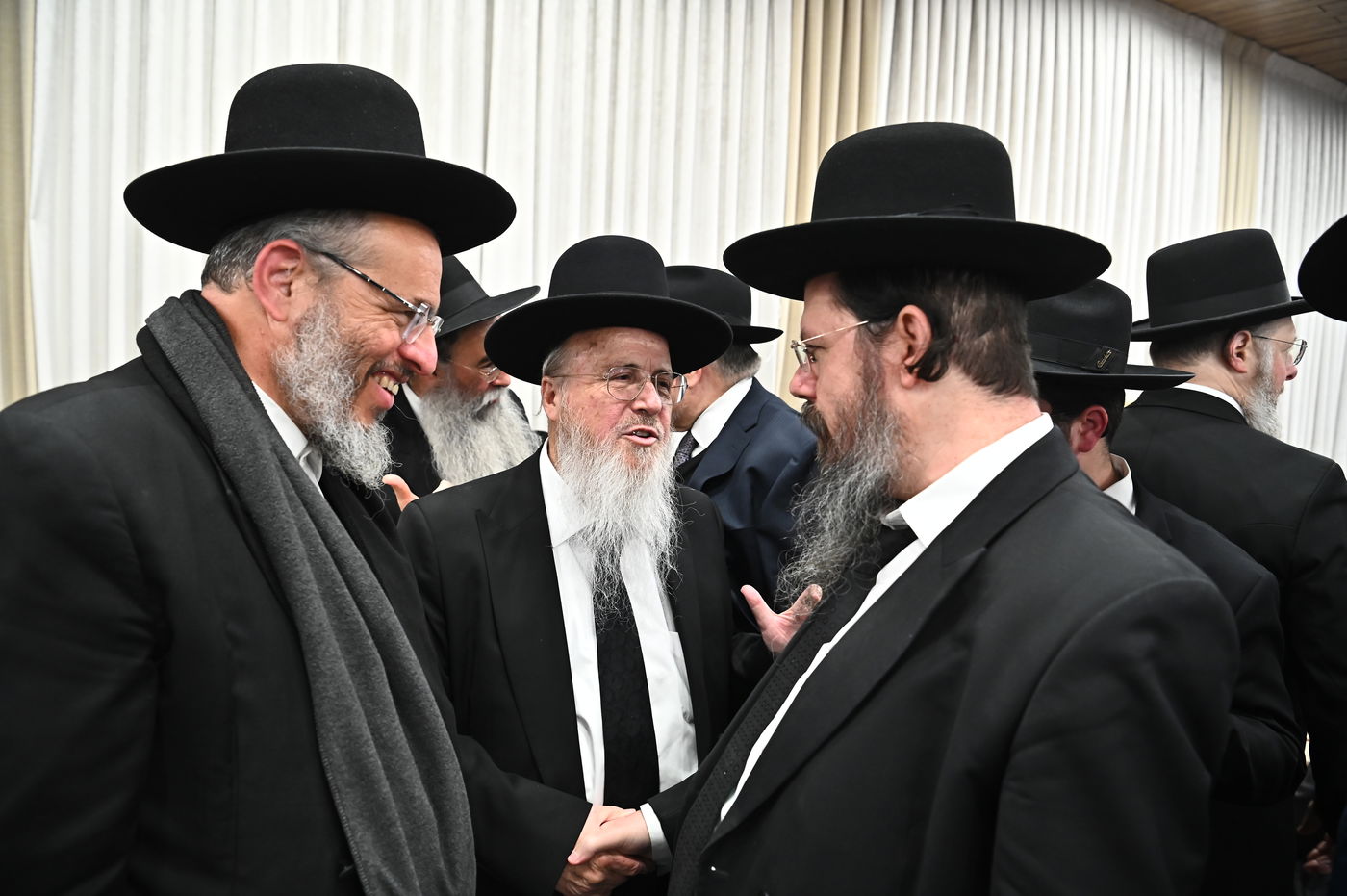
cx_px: 674
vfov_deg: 53.1
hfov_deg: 73.8
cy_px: 448
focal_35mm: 24
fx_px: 897
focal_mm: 24
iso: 2500
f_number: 4
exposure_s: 1/200
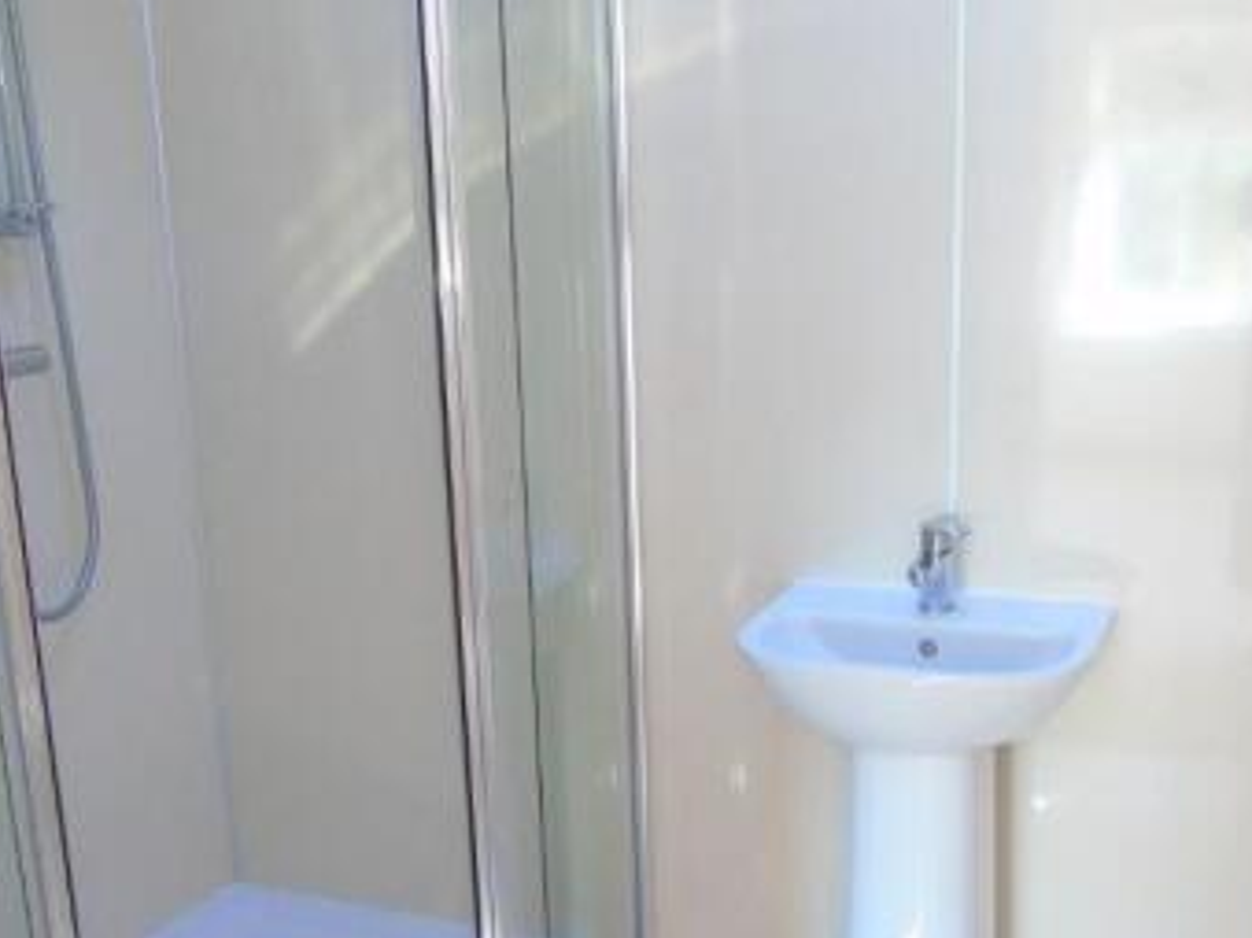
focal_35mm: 43
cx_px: 659
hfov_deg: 43.8
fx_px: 1555
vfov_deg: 33.3
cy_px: 626
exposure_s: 1/30
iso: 400
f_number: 3.4
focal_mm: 4.4
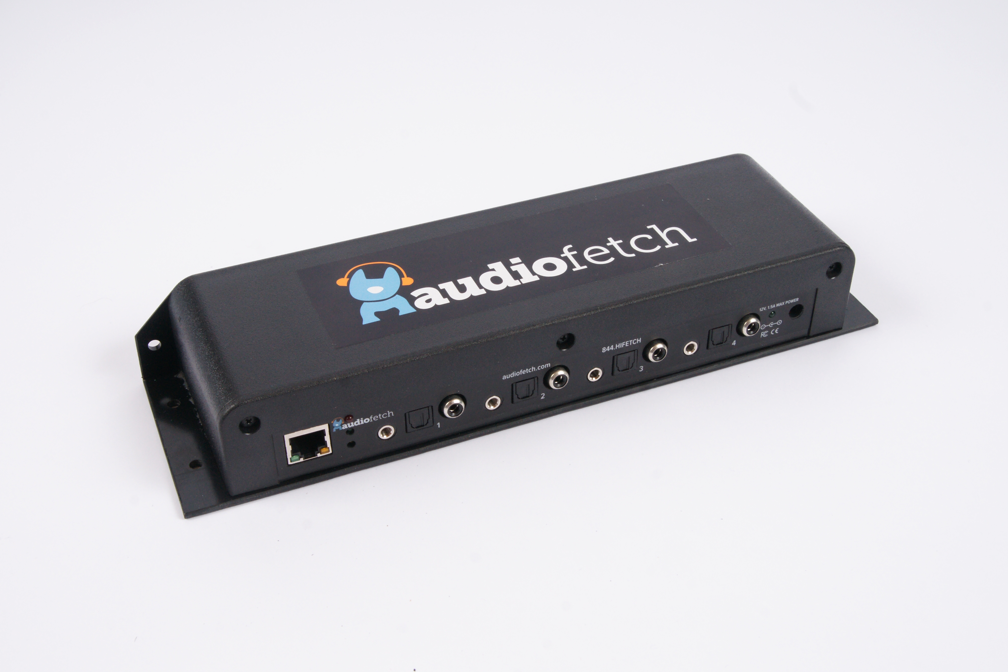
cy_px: 336
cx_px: 504
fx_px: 1260
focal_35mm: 45
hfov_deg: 43.6
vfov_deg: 29.9
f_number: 16
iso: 400
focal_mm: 30
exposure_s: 1/250
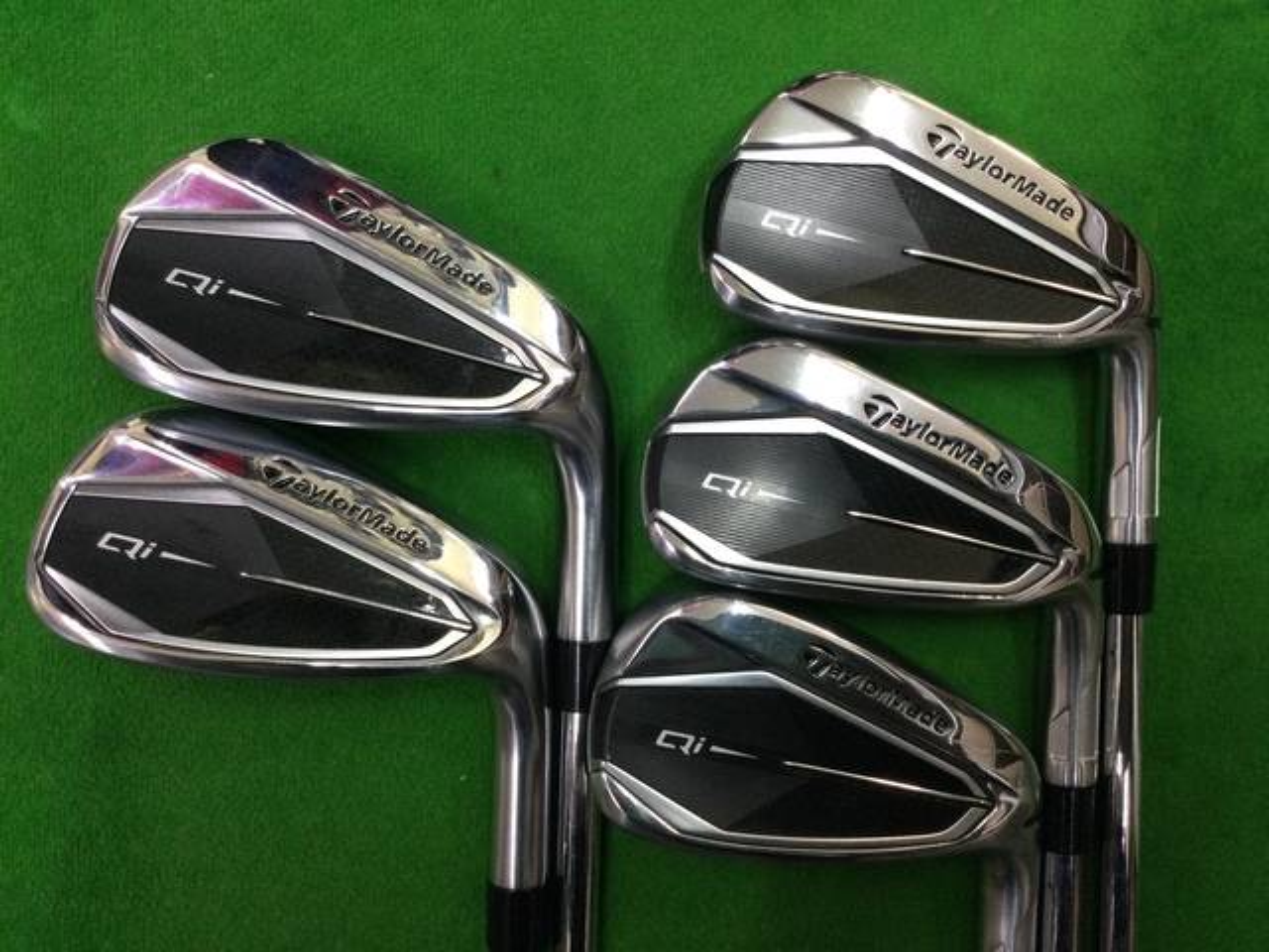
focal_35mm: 31
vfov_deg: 45.4
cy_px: 476
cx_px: 634
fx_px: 1136
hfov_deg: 58.4
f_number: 2.4
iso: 125
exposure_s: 1/30
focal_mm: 3.3
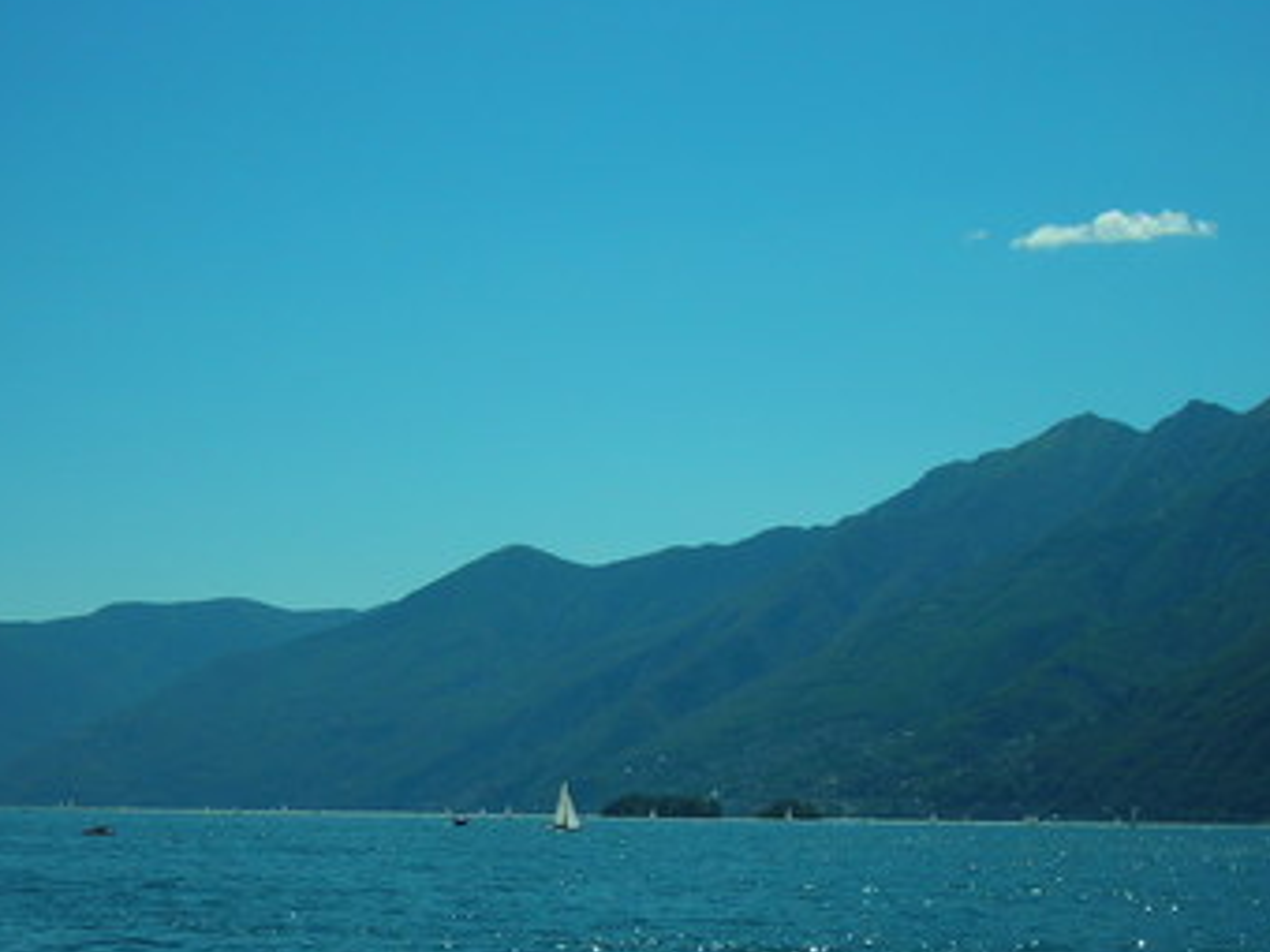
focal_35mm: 76
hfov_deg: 25.6
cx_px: 691
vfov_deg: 19.2
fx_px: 2788
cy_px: 741
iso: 50
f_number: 6.9
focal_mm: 7.8
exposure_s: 1/404
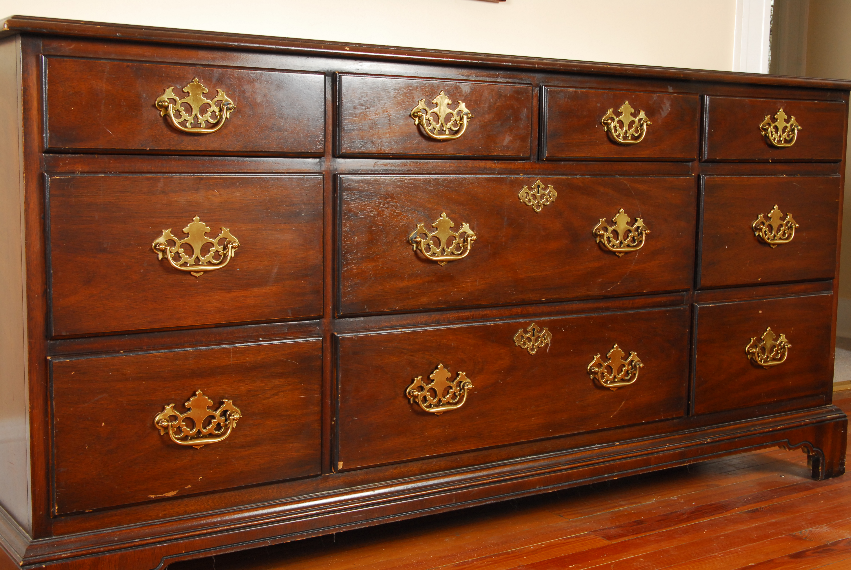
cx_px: 426
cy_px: 285
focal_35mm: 51
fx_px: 1207
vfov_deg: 26.6
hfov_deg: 38.8
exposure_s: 1/125
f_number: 9
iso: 400
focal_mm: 34
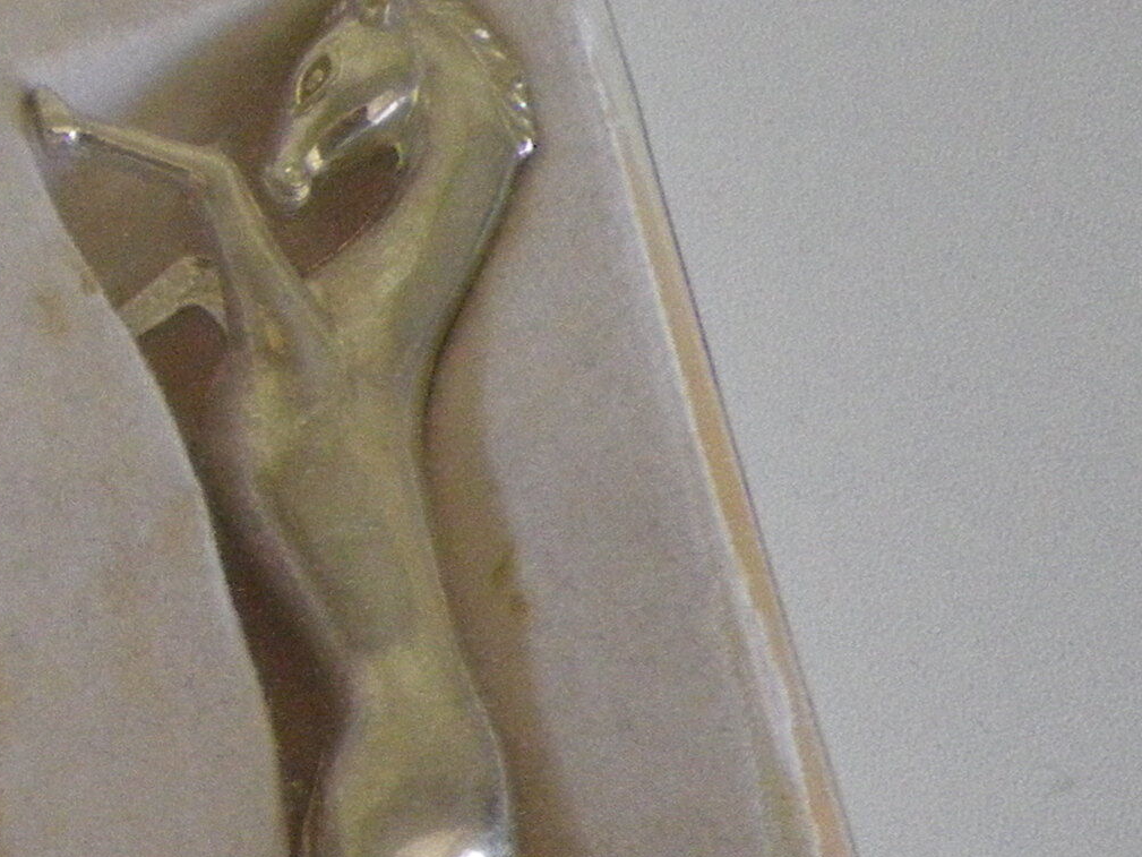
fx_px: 3662
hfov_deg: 14.9
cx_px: -1049
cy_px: 838
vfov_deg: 13.2
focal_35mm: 111
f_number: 2.6
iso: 200
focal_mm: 4.9
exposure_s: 1/60
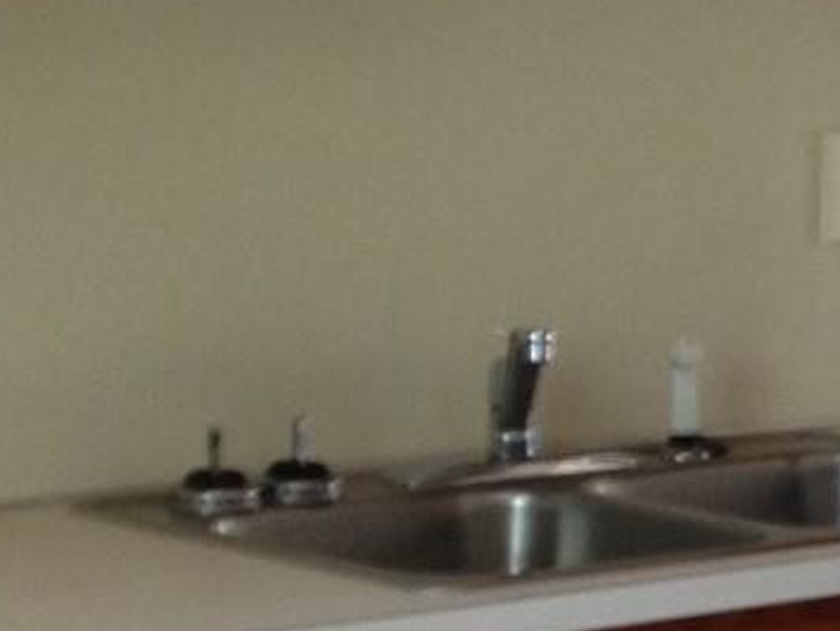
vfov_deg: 9.8
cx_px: 1417
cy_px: 436
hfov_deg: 12.1
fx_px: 3691
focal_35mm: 152
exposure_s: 1/20
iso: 125
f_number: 2.4
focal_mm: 4.13
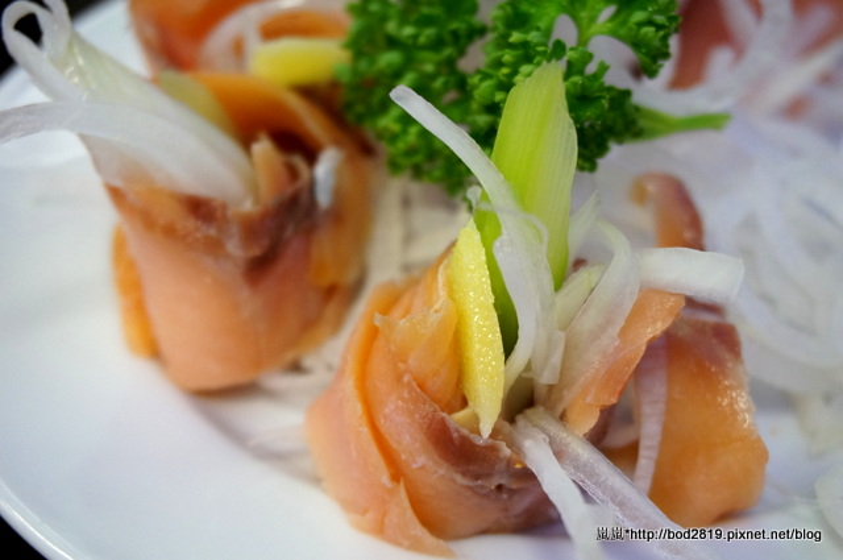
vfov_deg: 25.7
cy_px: 280
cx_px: 422
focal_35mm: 52
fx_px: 1228
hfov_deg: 37.9
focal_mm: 35
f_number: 5.6
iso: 1250
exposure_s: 1/60
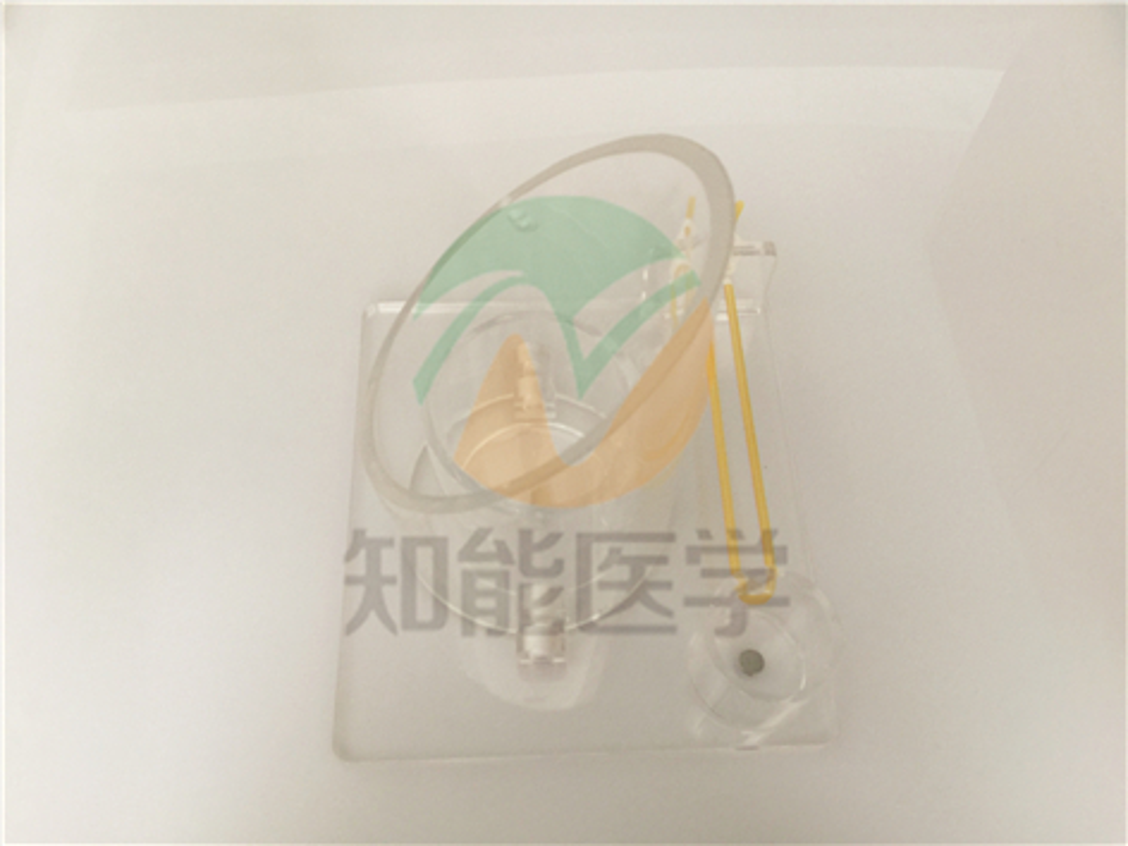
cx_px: 564
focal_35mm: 29
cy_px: 423
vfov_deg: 48.2
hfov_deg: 61.7
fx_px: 945
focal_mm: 4.15
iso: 40
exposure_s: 1/17
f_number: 2.2
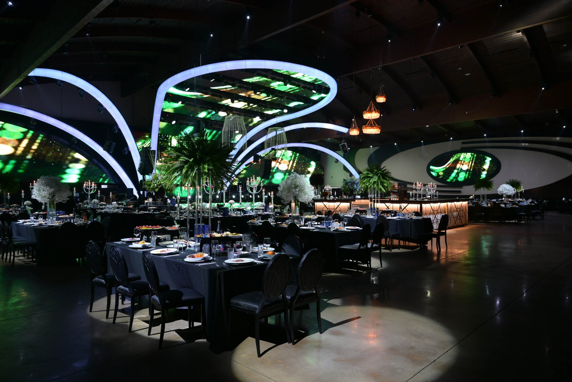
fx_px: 381
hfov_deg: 73.7
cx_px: 286
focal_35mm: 24
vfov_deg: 53.2
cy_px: 191
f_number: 4
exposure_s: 1/80
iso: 1600
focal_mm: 24
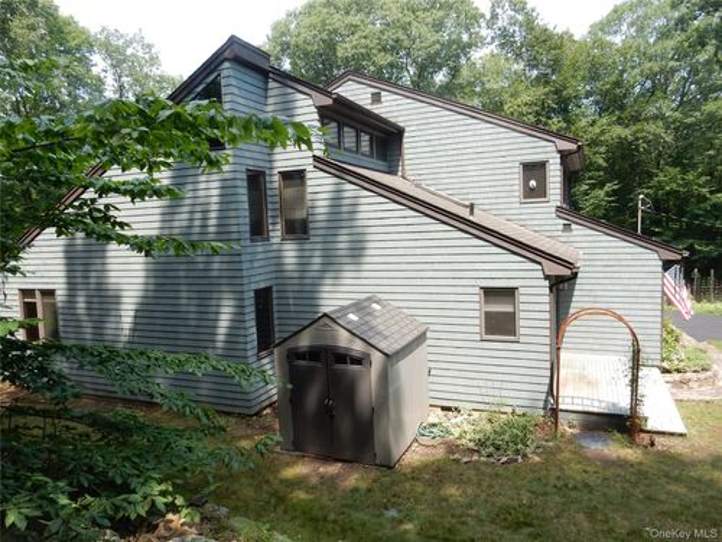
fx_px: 521
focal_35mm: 25
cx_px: 361
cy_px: 271
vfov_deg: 54.9
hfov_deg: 69.4
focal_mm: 4.5
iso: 125
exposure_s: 1/320
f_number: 3.7
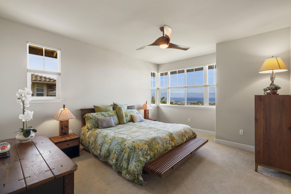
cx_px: 146
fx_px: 129
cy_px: 97
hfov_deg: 96.7
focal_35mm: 16
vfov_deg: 73.7
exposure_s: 1/2
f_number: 8
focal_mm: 16
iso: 100
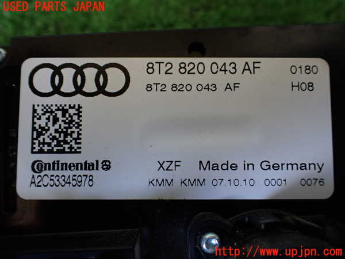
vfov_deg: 46.8
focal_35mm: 30
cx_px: 172
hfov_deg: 60.0
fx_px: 299
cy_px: 130
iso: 320
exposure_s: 1/125
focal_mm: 5.4
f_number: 2.3
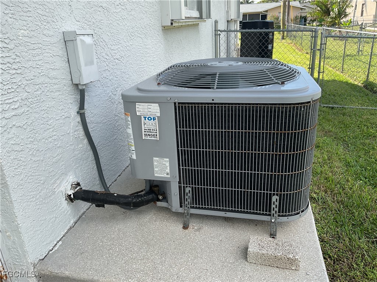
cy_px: 141
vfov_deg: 48.2
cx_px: 188
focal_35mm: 29
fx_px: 316
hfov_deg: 61.7
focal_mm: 3
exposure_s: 1/599
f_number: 1.8
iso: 16
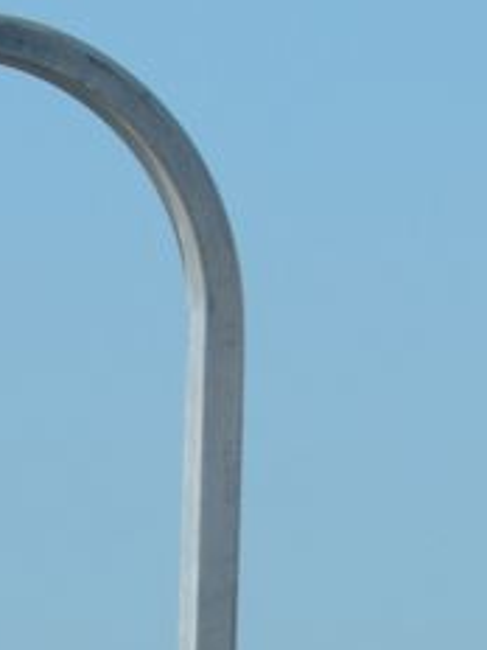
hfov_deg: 1.2
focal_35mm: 1273
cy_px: -502
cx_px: 414
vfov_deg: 1.6
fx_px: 23879
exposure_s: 1/640
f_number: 6.3
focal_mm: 200
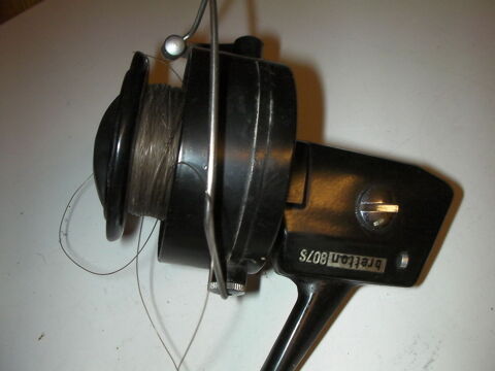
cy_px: 186
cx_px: 248
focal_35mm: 38
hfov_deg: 49.0
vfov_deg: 37.7
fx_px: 543
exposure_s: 1/30
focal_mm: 6.3
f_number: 5.6
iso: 200
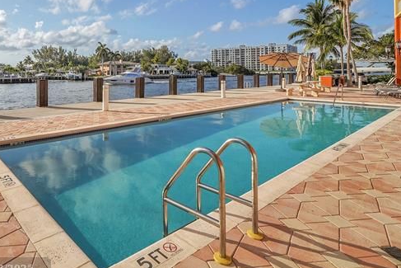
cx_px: 128
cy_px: 71
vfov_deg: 52.9
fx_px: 256
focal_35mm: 23
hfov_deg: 73.3
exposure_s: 1/250
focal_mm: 14
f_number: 10
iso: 400
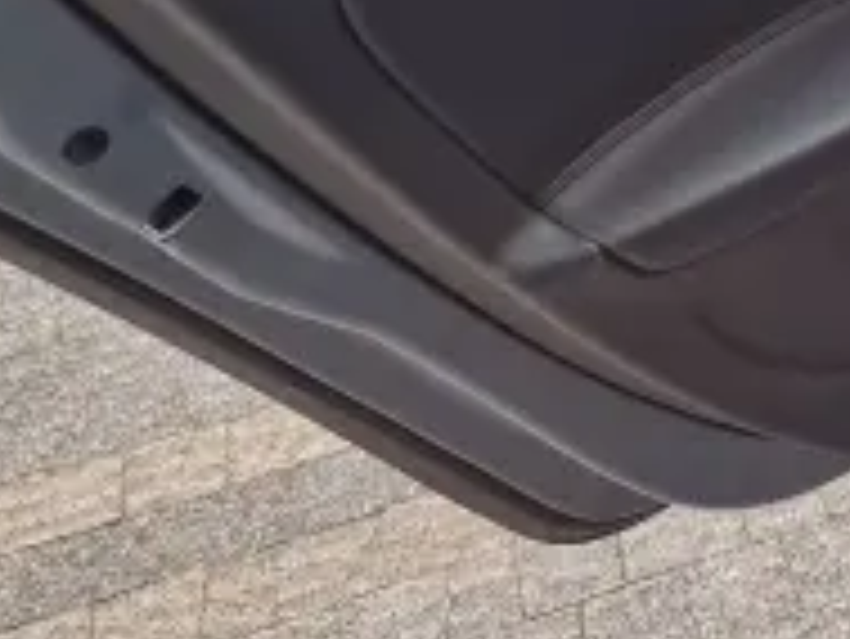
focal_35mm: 78
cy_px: -225
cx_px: 1354
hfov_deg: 20.5
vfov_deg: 17.6
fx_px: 1917
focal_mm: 6.4
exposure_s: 1/120
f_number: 1.8
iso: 320
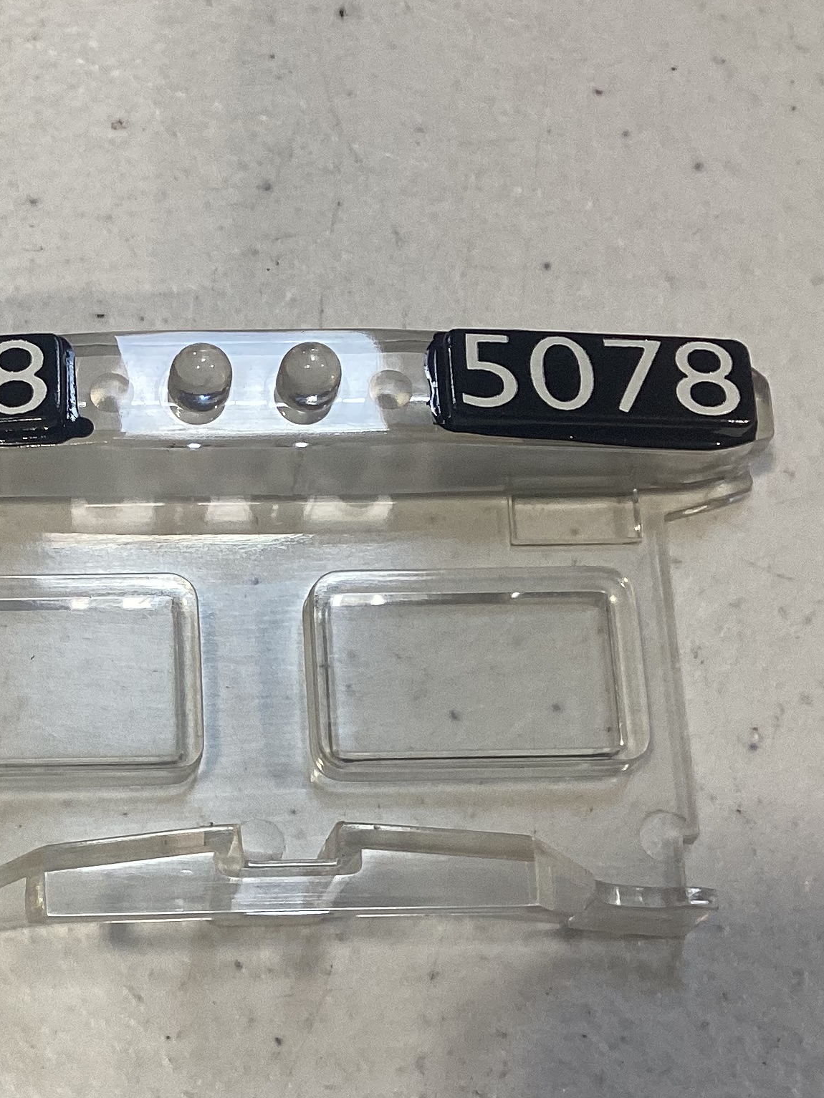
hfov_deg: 21.8
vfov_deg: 29.3
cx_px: 112
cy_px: 629
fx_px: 2094
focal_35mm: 66
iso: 64
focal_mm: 3.3
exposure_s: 1/60
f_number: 2.4
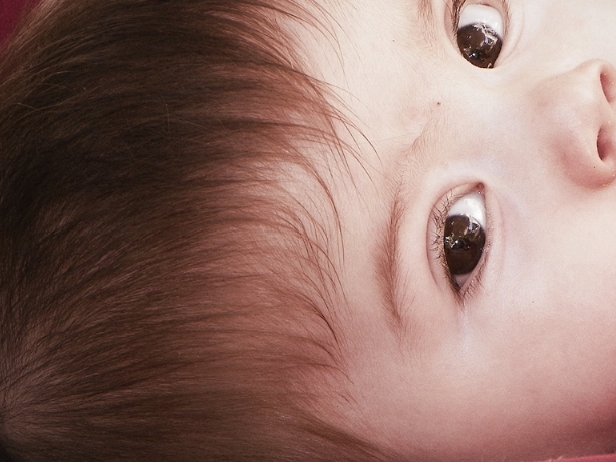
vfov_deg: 8.3
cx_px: 419
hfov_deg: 11.0
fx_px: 3204
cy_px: 244
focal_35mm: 180
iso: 125
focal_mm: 19.2
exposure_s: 1/50
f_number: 4
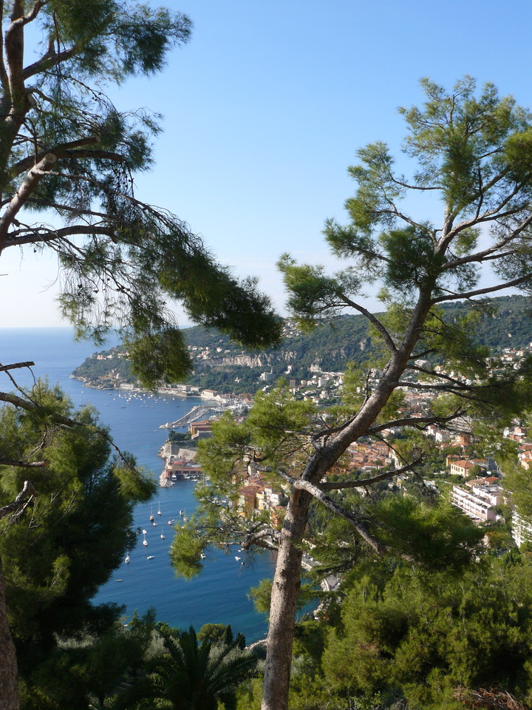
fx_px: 738
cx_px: 266
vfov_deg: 51.4
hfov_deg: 39.7
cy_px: 355
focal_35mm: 36
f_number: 5.6
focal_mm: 6
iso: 100
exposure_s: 1/250
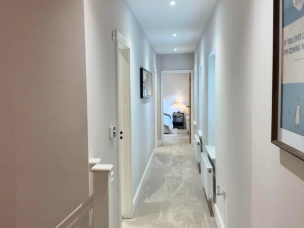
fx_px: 343
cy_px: 116
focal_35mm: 39
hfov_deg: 47.8
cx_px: 142
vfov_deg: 36.8
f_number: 1.78
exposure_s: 1/50
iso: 125
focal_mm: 6.76
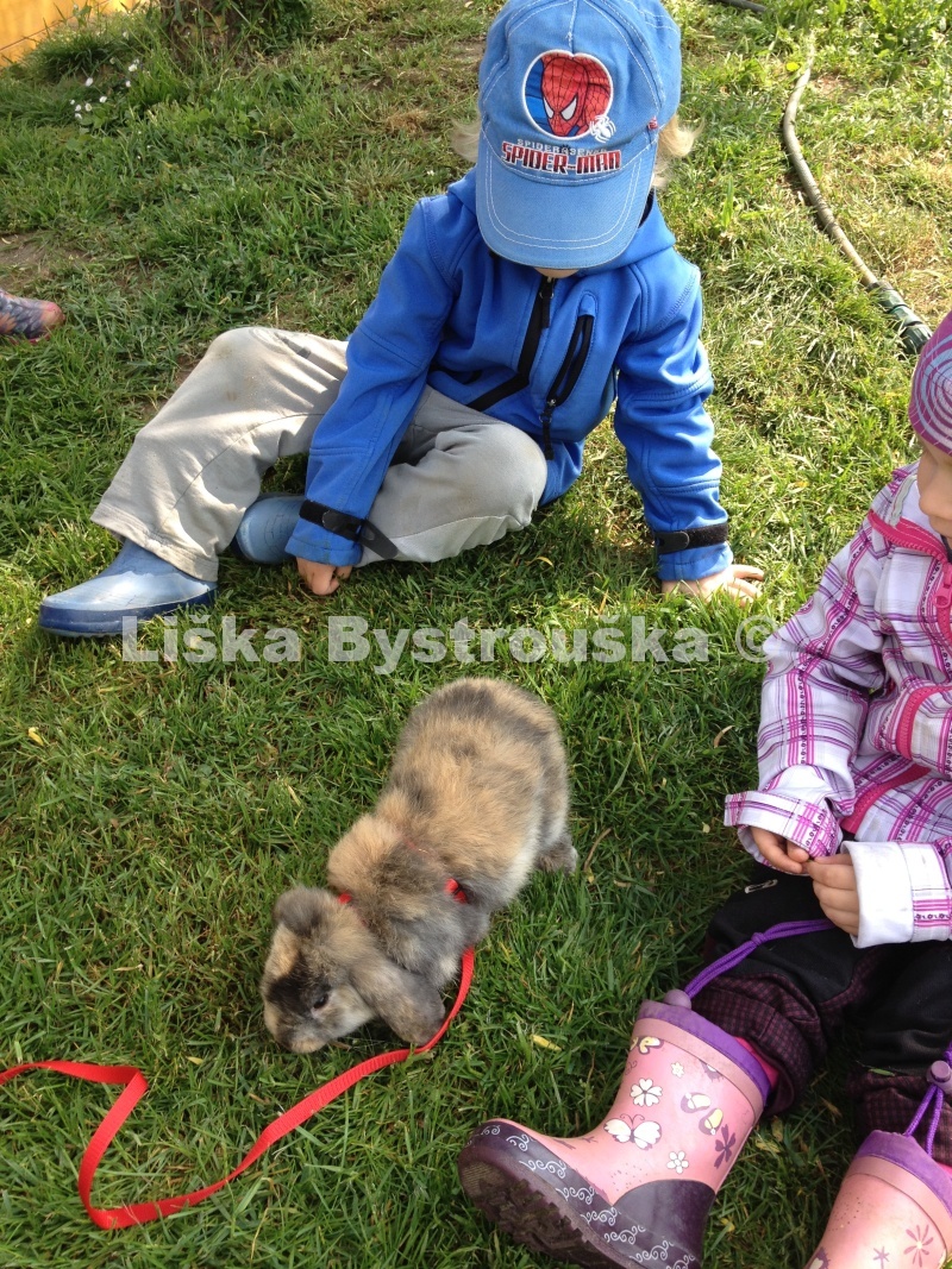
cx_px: 476
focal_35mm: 35
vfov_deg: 52.6
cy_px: 634
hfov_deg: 40.7
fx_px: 1284
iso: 50
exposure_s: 1/319
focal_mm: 4.28
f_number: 2.4
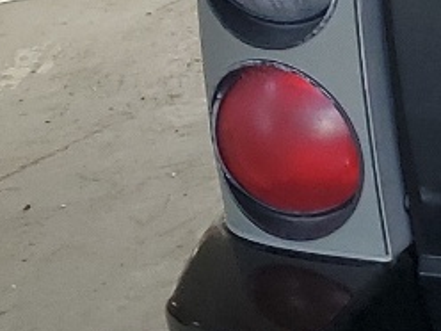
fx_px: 2140
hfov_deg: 9.5
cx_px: 1280
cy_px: -228
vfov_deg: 8.6
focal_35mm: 168
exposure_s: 1/60.2
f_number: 1.5
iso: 53
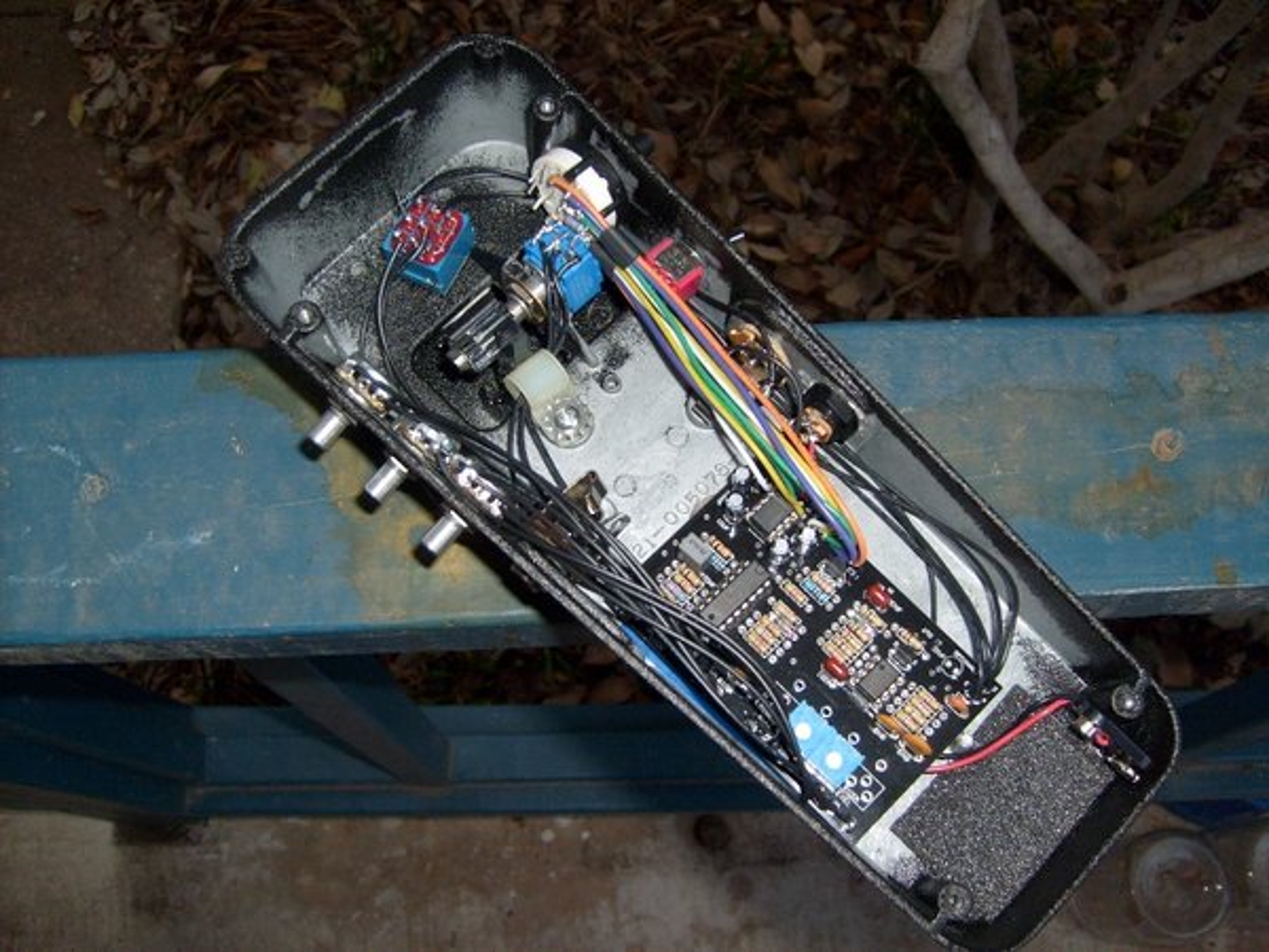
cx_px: 634
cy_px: 476
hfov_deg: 52.6
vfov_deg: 40.7
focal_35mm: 35
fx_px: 1283
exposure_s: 1/45
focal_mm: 5.8
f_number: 2.8
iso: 100
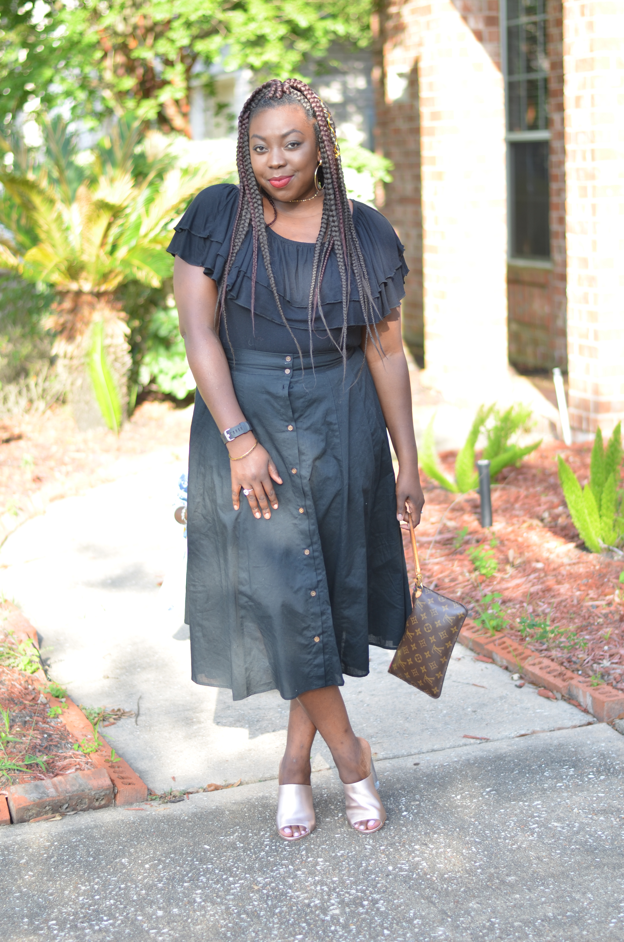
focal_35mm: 75
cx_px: 312
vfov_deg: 27.0
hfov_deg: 18.1
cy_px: 471
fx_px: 1959
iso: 100
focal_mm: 50
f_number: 1.8
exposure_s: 1/350
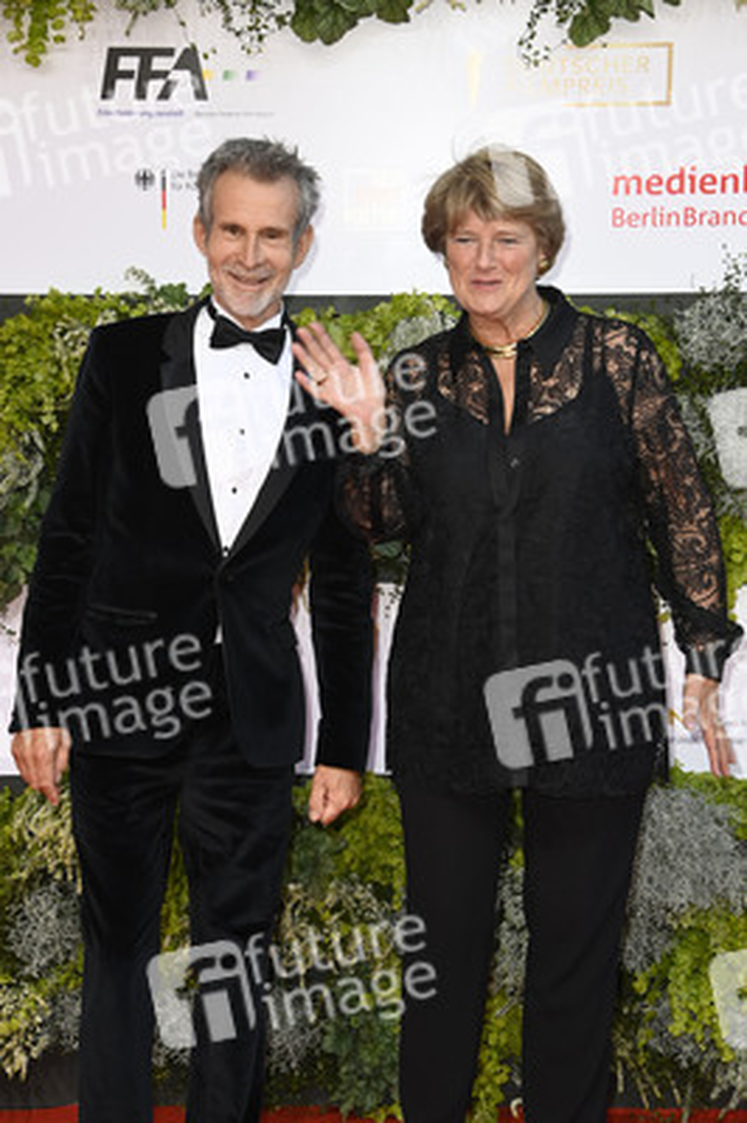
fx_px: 2556
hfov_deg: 16.6
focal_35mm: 82
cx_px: 374
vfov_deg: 24.8
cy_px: 562
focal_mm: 82
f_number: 6.3
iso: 400
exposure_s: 1/200
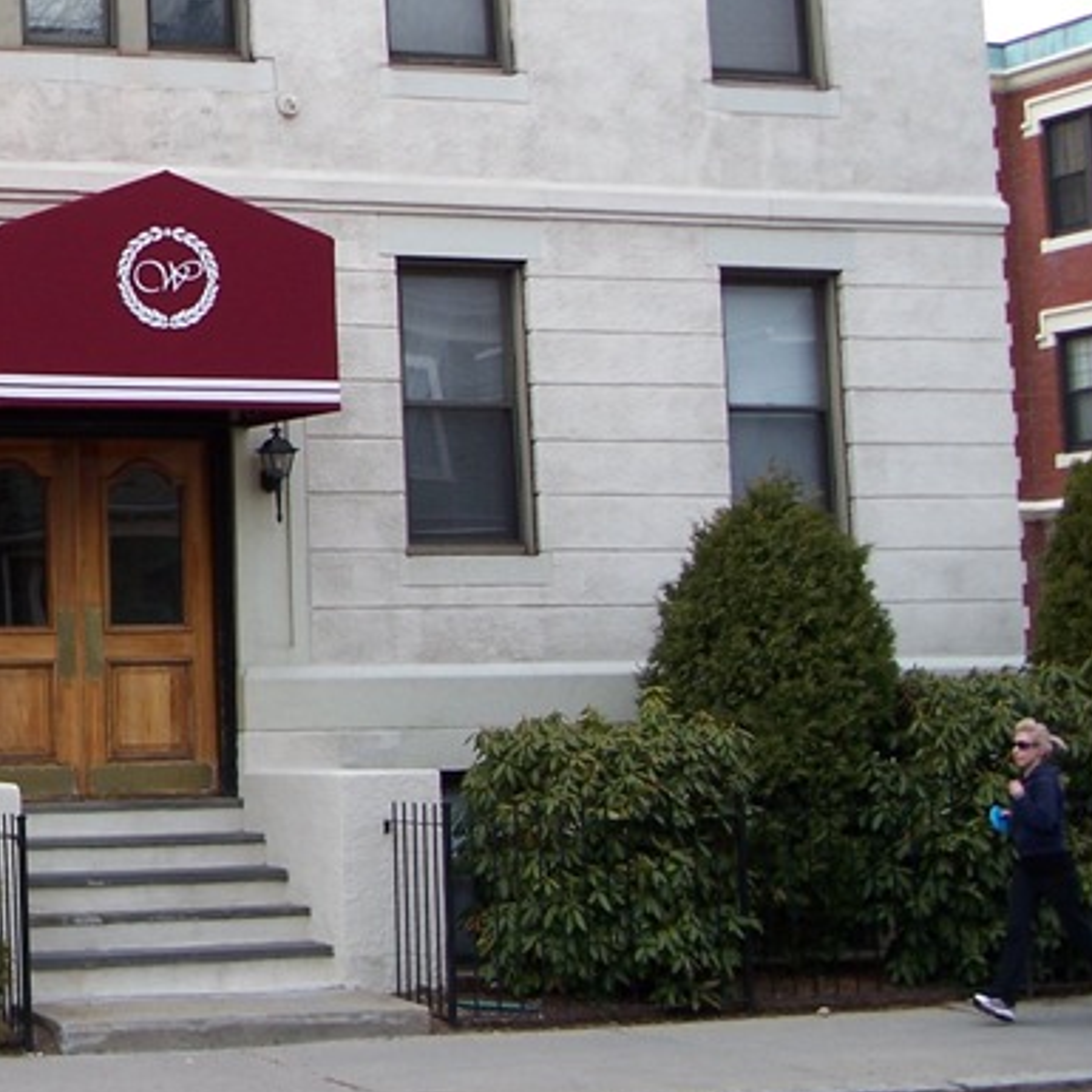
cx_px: -278
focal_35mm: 87
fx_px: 3105
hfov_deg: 18.7
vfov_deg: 19.8
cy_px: 250
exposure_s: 1/160
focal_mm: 7.8
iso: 64
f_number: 2.8
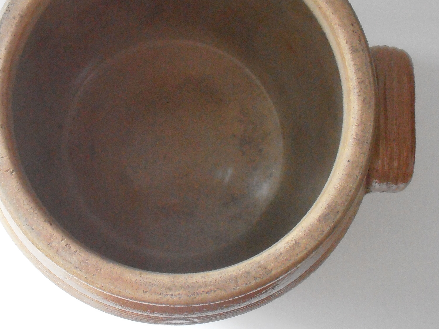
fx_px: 799
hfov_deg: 30.6
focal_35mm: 63
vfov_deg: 23.2
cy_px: 115
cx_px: 166
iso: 800
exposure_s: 1/200
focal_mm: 7.87
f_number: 4.2
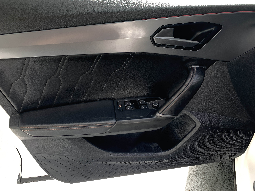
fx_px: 192
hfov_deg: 67.3
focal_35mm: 26
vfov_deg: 53.1
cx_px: 128
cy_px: 96
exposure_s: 1/122
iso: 25
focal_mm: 4.25
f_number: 1.8
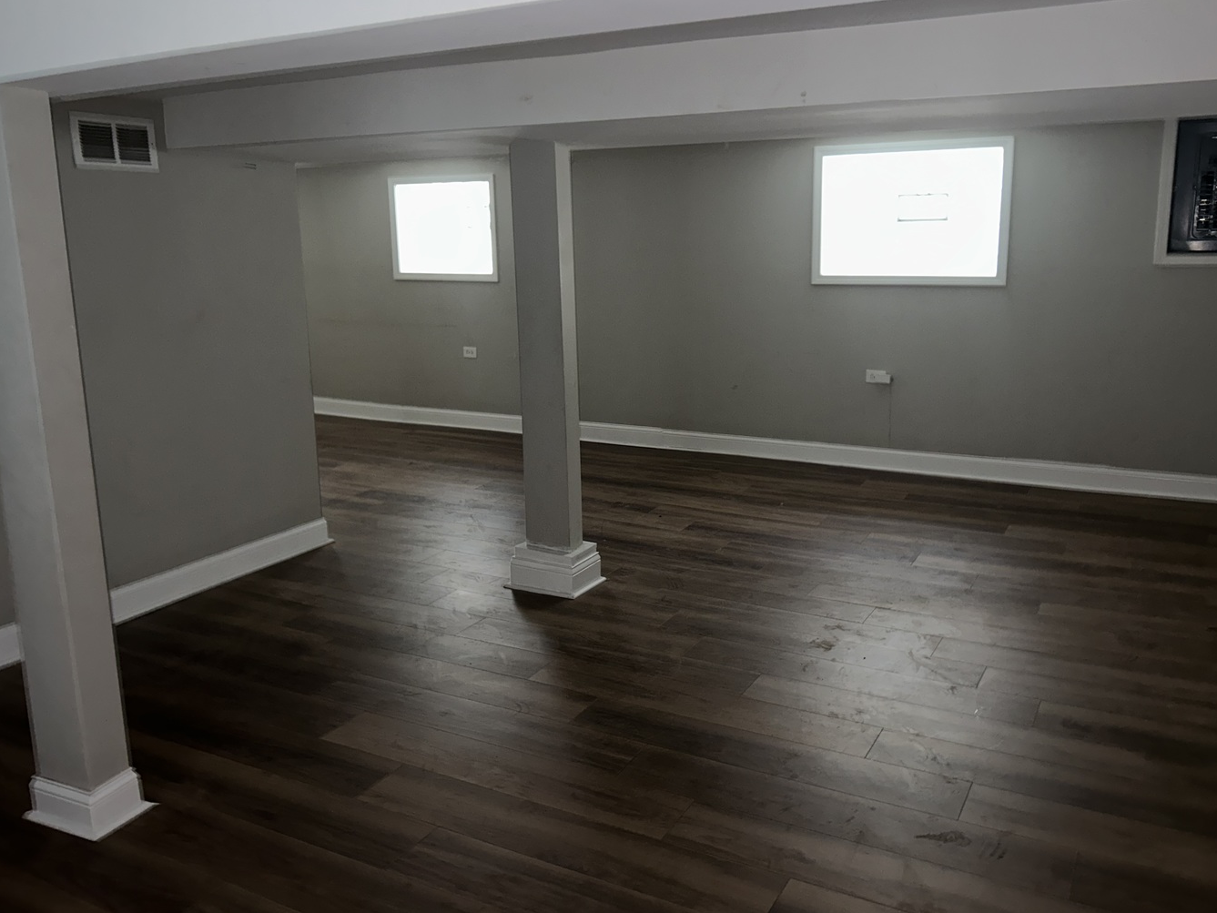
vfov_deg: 49.7
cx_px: 647
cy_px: 430
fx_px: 984
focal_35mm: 28
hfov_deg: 63.4
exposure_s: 1/4
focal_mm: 5.7
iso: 125
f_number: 1.5
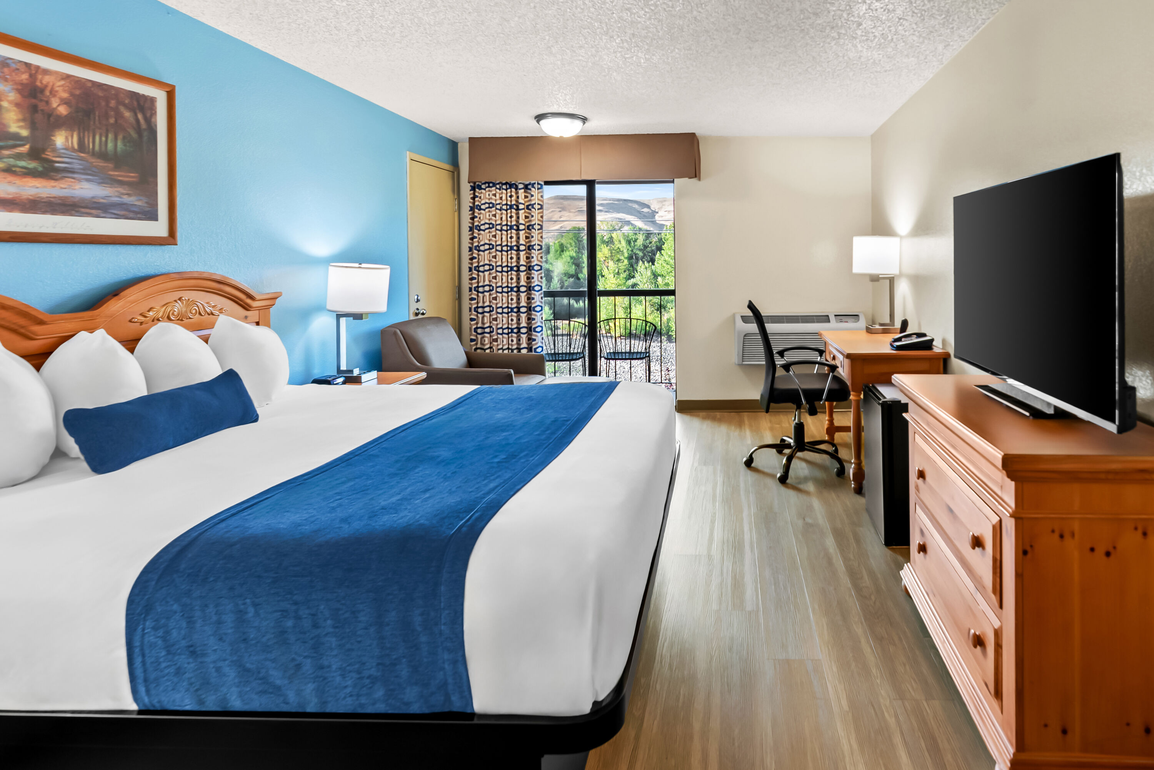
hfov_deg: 104.2
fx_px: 449
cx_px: 577
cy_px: 385
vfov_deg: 81.3
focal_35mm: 14
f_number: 7.1
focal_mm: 14
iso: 200
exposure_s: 1/3
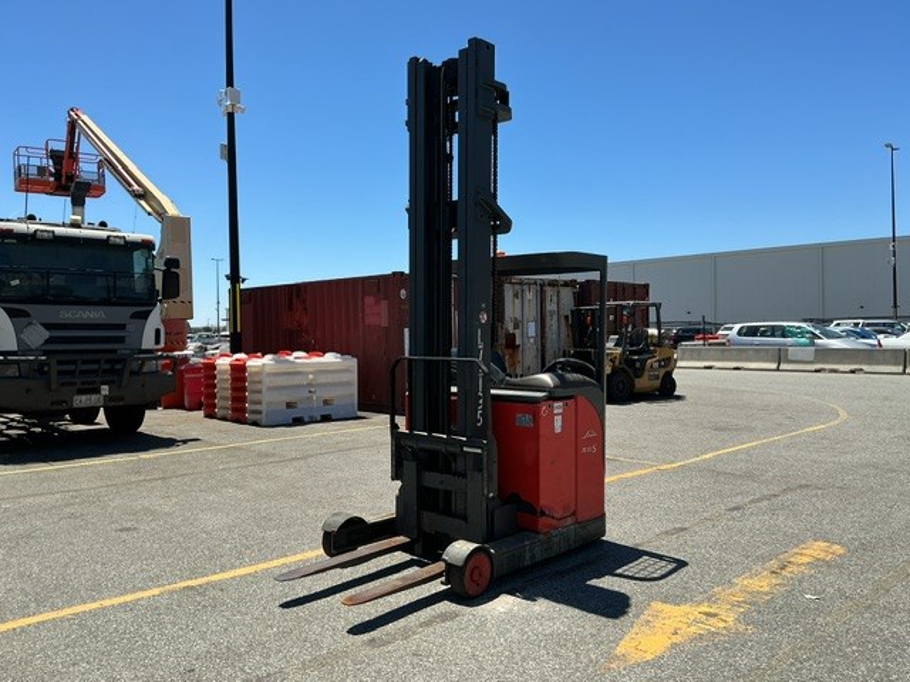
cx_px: 455
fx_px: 762
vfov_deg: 48.2
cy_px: 341
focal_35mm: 29
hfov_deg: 61.7
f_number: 1.8
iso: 25
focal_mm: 3
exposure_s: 1/2141
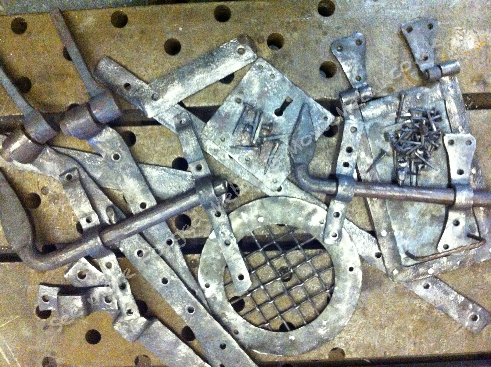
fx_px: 496
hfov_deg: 52.7
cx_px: 246
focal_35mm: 35
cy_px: 184
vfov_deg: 40.6
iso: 1000
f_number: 2.8
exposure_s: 1/15
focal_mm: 3.85
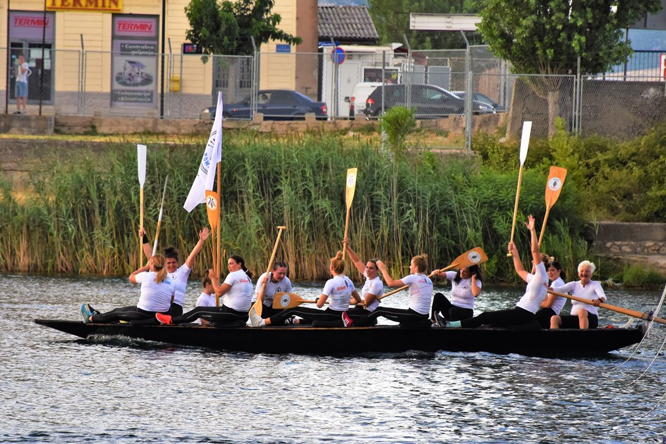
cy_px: 187
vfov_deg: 5.5
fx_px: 4587
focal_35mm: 248
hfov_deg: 8.3
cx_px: 368
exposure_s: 1/400
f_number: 5.6
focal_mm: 140
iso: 400
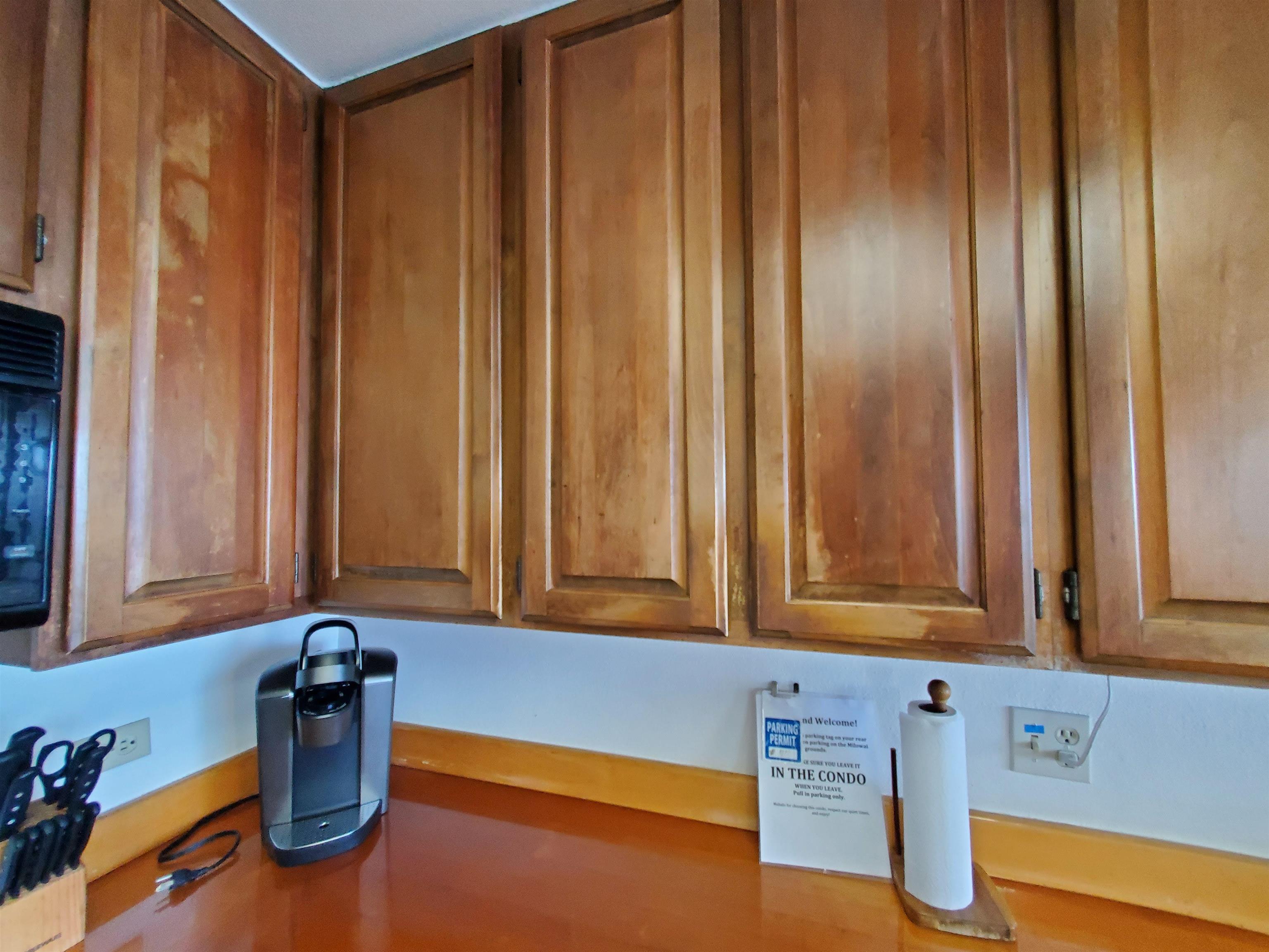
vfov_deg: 89.9
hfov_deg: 106.2
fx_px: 477
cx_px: 634
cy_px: 476
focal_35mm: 13
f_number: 2.2
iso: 500
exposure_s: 1/60
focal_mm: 1.8
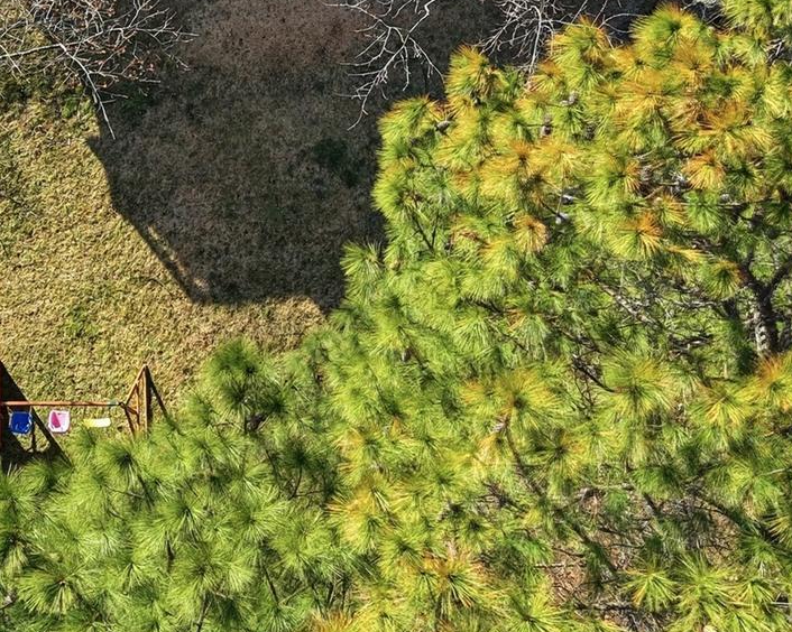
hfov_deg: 27.1
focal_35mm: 68
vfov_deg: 21.7
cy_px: 10
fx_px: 1593
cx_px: 107
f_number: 1.8
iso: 100
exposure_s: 1/2500
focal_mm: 8.7
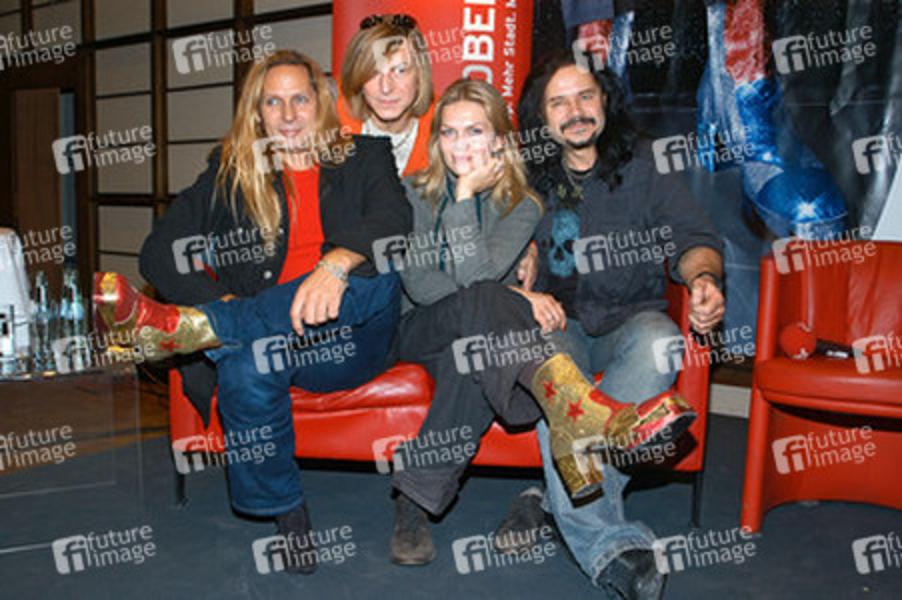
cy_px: 300
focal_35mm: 36
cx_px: 451
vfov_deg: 36.8
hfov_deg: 53.2
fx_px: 901
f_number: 7.1
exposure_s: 1/40
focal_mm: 24
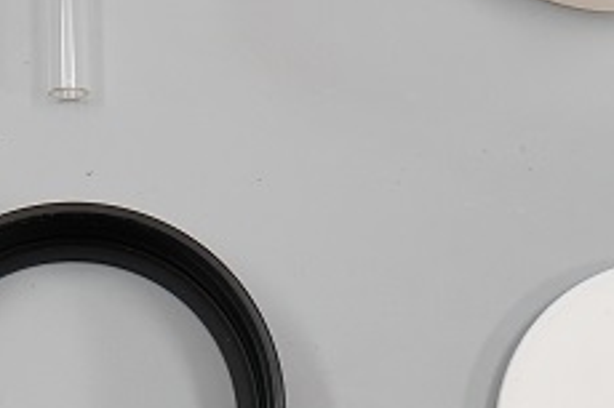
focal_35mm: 122
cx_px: 80
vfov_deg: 11.2
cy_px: 113
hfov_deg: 16.6
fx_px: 2079
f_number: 8
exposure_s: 1/45
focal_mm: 35
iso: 1250
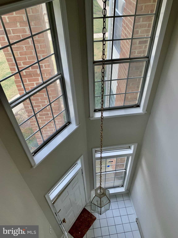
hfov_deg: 53.1
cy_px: 119
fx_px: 178
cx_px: 89
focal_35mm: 26
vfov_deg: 67.3
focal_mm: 4.25
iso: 64
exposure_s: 1/120
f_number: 1.8
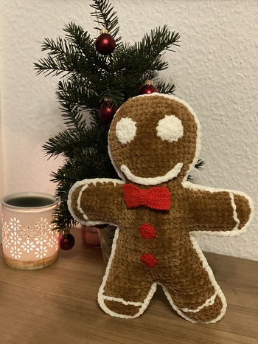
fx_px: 516
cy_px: 172
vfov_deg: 36.8
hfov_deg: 28.1
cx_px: 129
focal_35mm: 52
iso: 400
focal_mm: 6
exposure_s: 1/14
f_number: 2
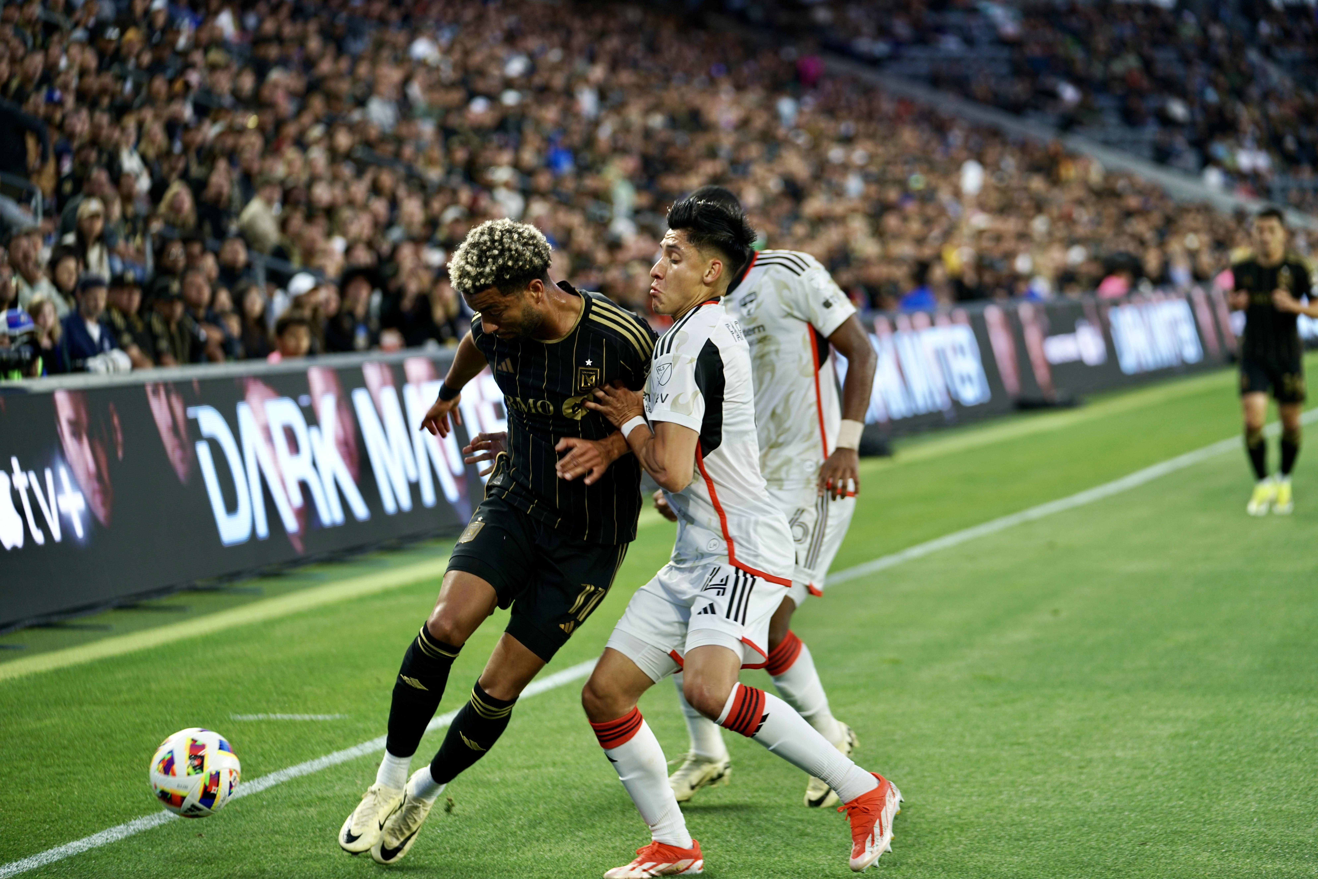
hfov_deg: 16.9
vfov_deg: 11.3
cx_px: 659
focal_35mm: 121
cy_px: 440
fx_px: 4430
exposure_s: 1/500
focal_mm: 121
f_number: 2.8
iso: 500
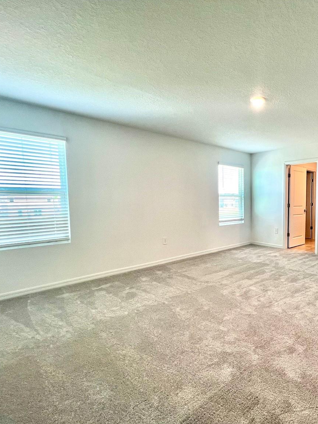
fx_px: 220
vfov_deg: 87.7
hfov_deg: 66.8
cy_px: 217
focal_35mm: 18
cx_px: 241
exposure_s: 1/120
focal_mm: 1.57
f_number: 1.8
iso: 100
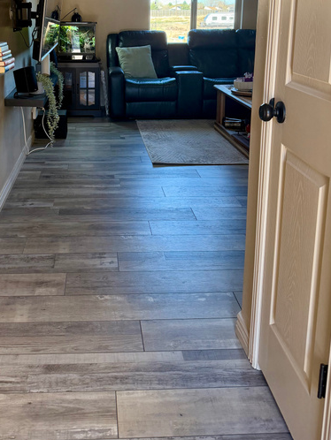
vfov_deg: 48.1
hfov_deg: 38.3
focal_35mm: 37
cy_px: 106
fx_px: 471
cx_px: 112
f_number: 1.78
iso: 200
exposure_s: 1/181
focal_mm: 6.76
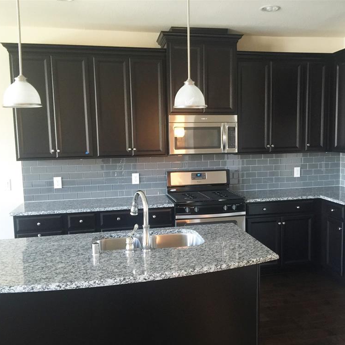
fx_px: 395
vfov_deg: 47.2
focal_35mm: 35
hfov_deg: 47.1
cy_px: 176
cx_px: 200
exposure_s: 1/15
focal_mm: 4.15
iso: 100
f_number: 2.2
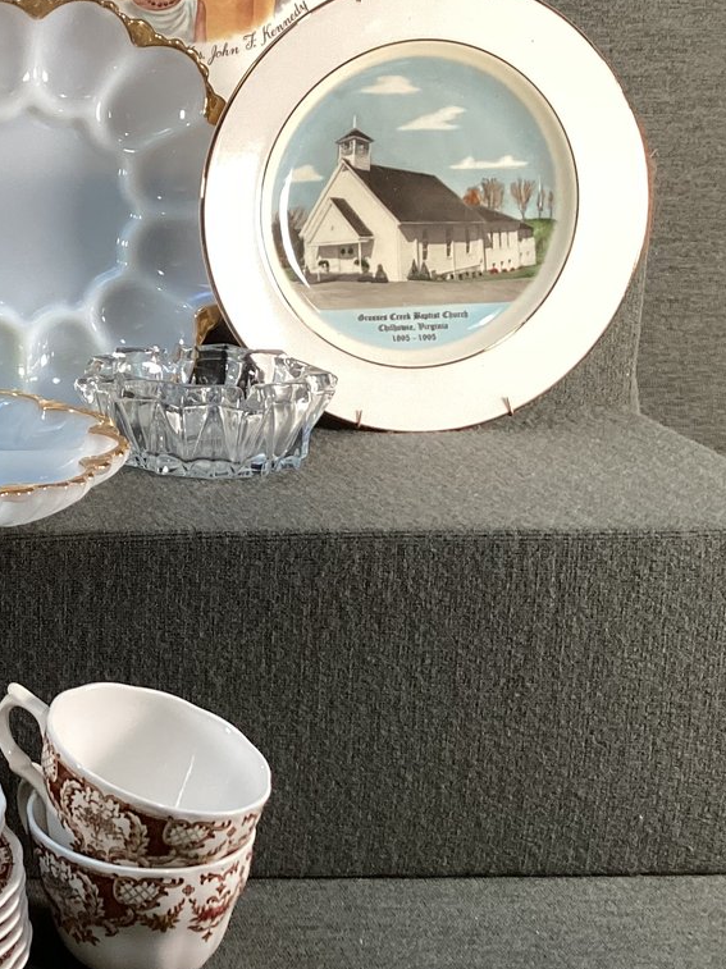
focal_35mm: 62
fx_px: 1735
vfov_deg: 31.0
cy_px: 322
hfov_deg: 21.5
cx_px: -207
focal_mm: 3.3
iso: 80
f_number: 2.4
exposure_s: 1/60
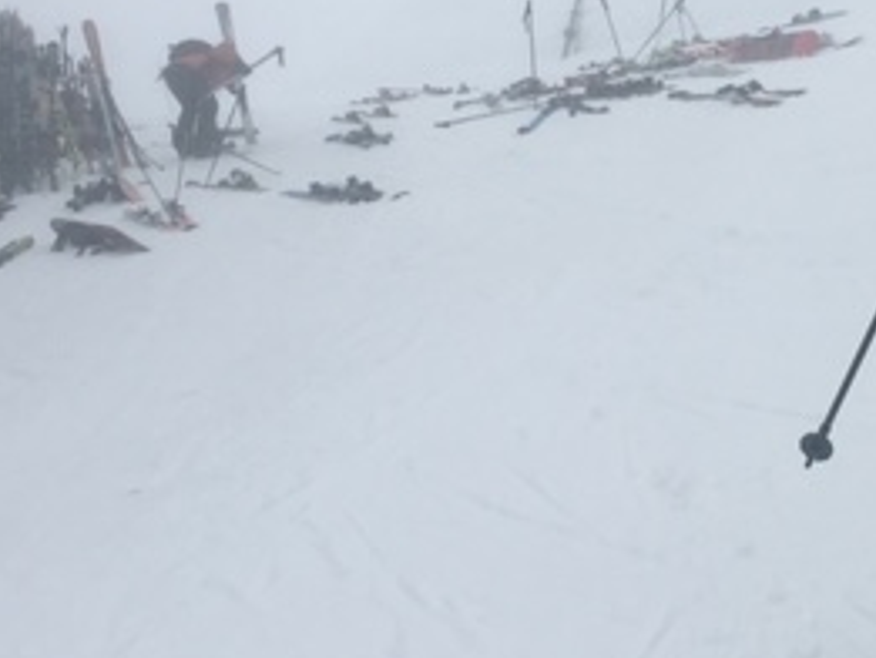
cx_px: 826
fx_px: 1798
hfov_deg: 26.3
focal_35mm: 71
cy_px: 171
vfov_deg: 20.6
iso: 25
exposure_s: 1/6993
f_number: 2.2
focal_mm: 4.15
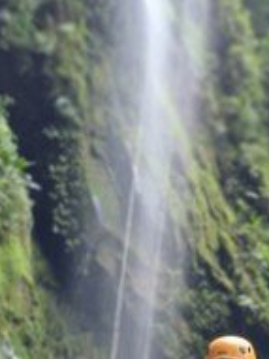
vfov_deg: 24.6
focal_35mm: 77
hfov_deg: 19.1
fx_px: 799
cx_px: 162
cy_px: 329
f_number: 1.8
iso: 125
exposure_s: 1/120
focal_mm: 5.54
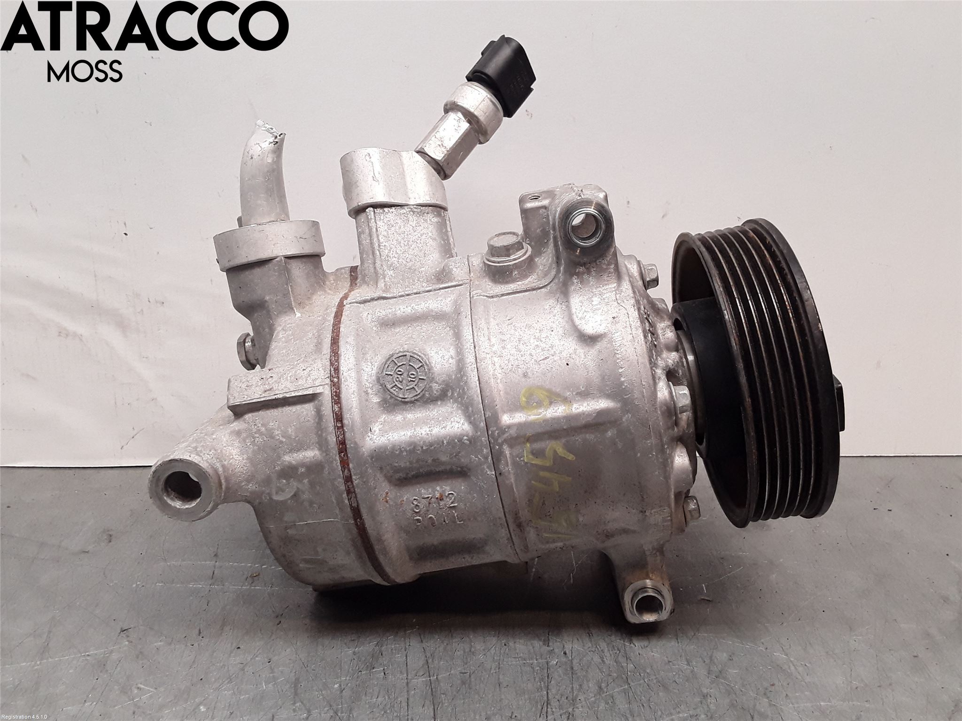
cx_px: 481
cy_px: 360
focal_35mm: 28
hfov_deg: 63.4
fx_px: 778
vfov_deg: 49.7
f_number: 1.9
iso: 100
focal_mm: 2.91
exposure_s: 1/115
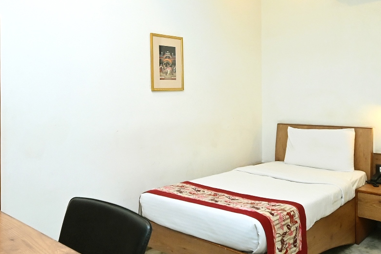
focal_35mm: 30
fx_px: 318
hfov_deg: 61.9
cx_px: 197
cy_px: 87
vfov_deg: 43.1
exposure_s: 1/125
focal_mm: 10
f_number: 5.6
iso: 2000
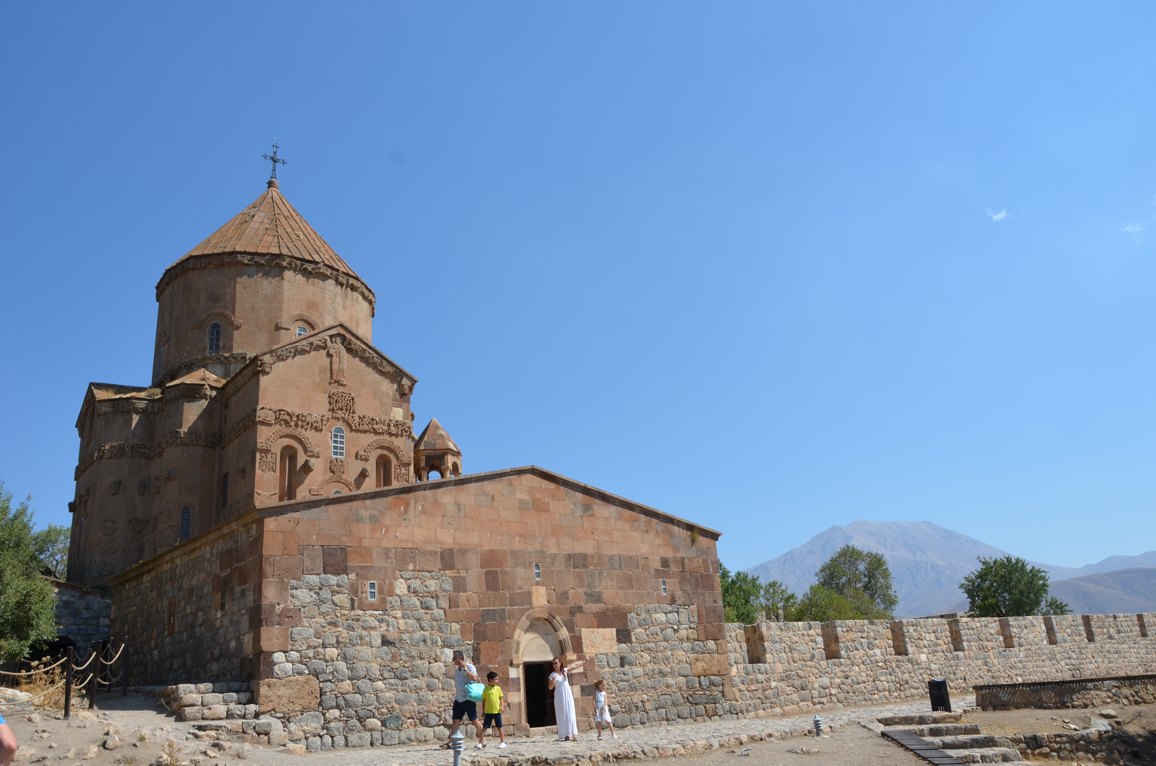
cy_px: 383
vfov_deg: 47.7
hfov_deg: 67.5
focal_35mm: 27
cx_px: 578
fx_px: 865
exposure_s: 1/250
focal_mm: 18
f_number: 8
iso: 100
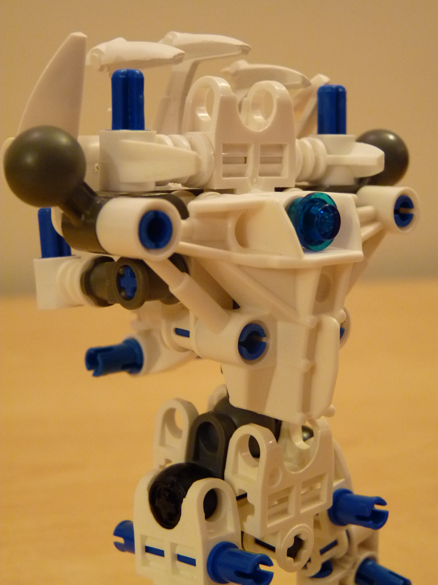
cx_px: 219
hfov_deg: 26.6
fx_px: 928
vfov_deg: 34.9
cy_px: 292
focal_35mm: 55
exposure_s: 1/15
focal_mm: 9.9
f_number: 3.2
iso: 400
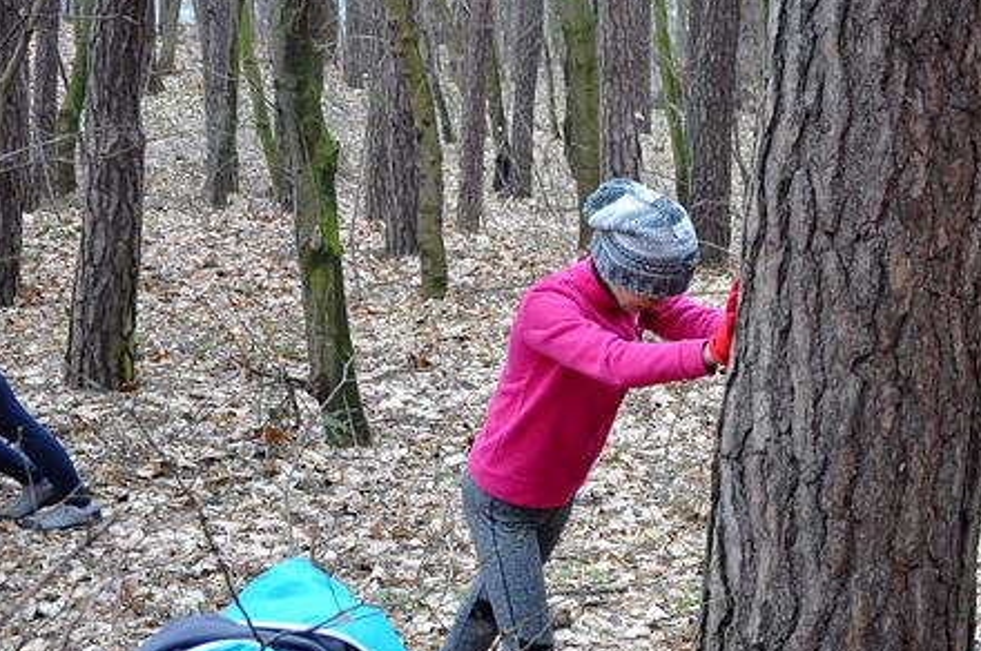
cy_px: 438
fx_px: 2367
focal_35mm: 87
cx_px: 939
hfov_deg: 22.7
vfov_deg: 15.6
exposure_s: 1/125
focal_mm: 30
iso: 1600
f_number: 4.5
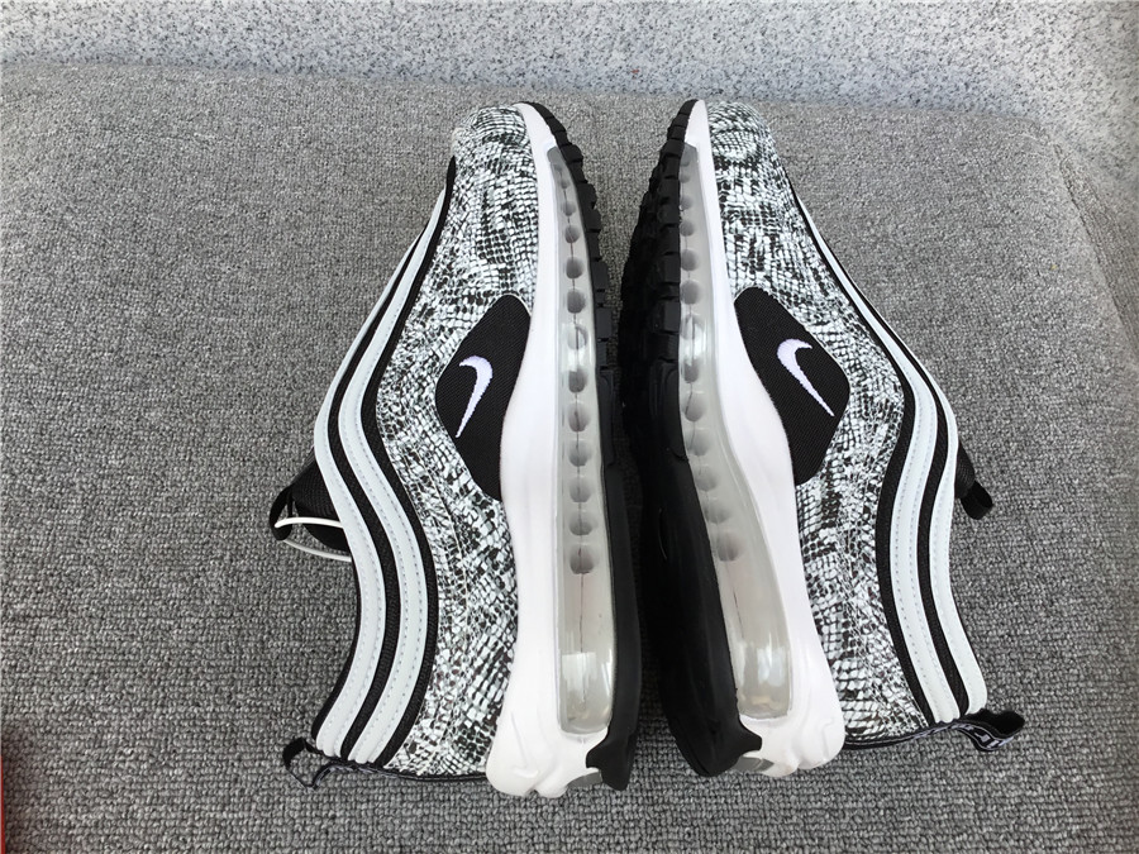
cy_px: 427
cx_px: 570
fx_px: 1020
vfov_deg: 45.4
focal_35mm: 31
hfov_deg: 58.4
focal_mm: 3.3
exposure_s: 1/317
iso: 25
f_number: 2.4
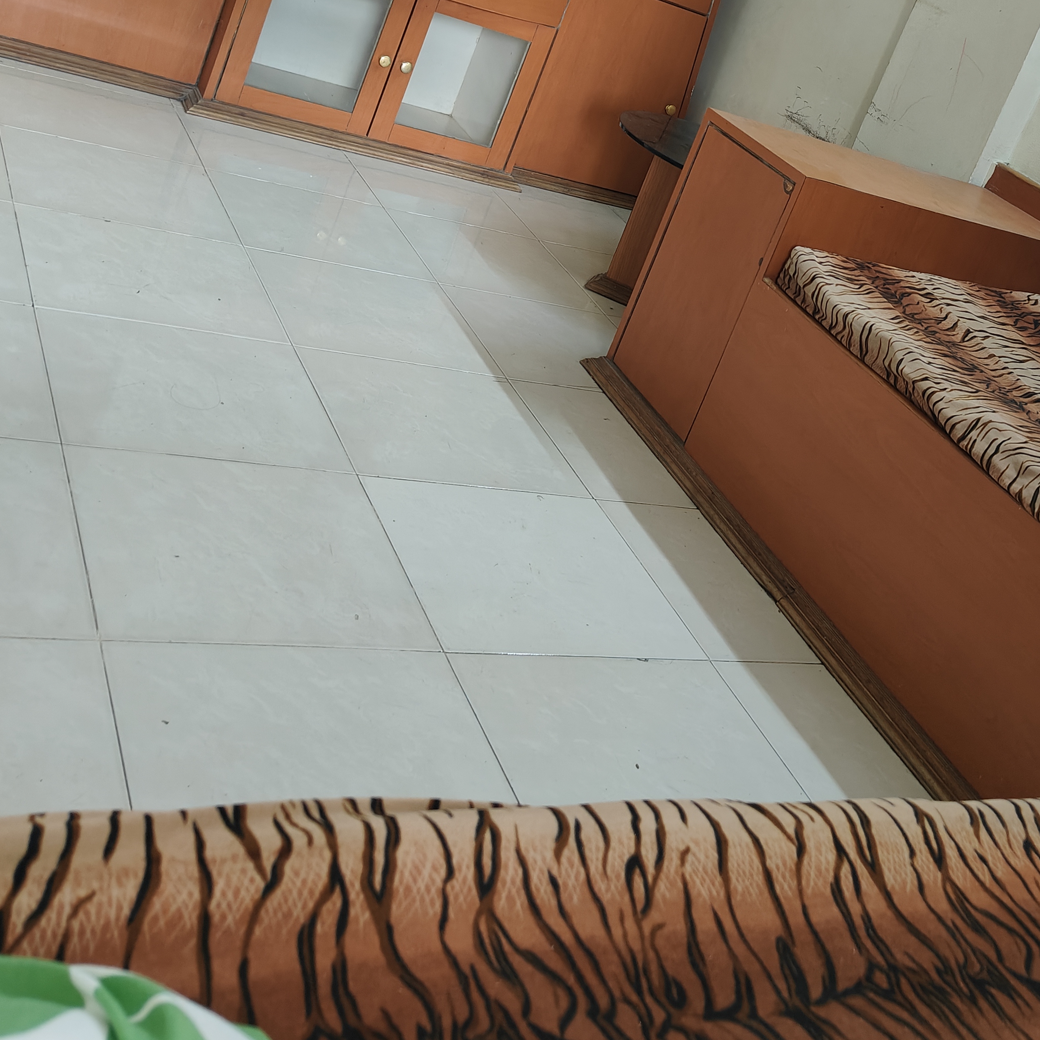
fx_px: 1428
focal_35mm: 42
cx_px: 719
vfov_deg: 38.6
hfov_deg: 39.4
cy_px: 219
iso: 640
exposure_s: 1/50
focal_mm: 5.59
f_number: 1.8
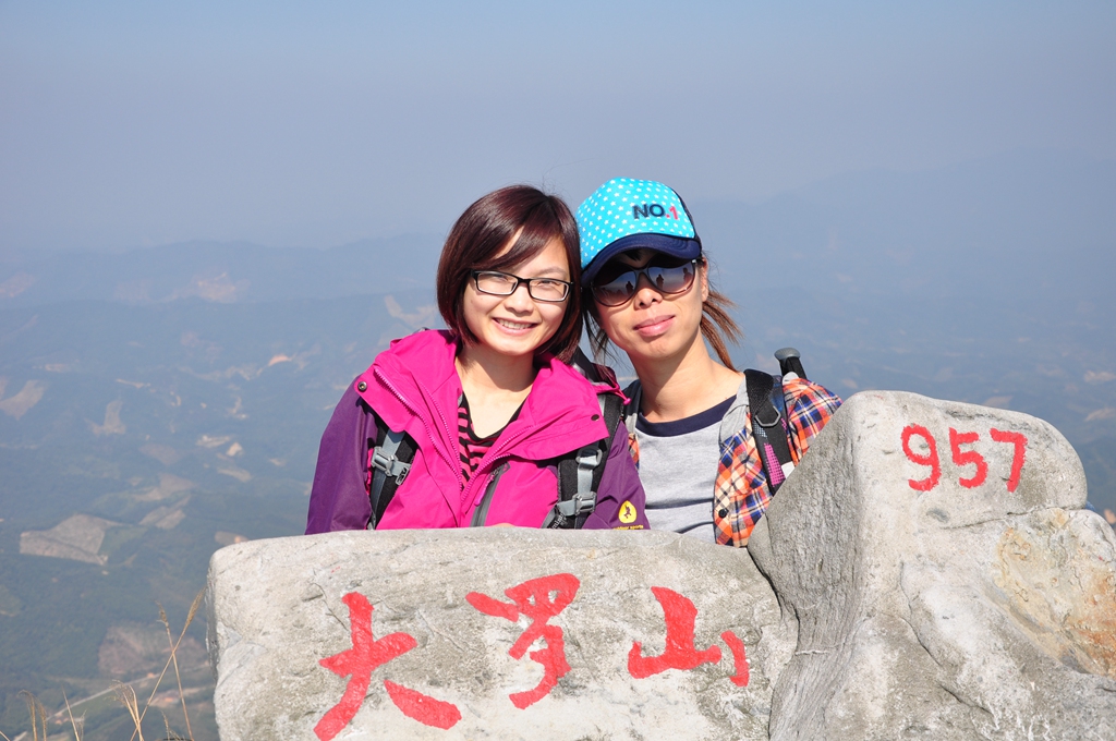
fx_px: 1579
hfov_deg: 38.9
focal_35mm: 51
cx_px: 558
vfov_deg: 26.4
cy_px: 370
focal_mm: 34
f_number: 6.3
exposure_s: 1/640
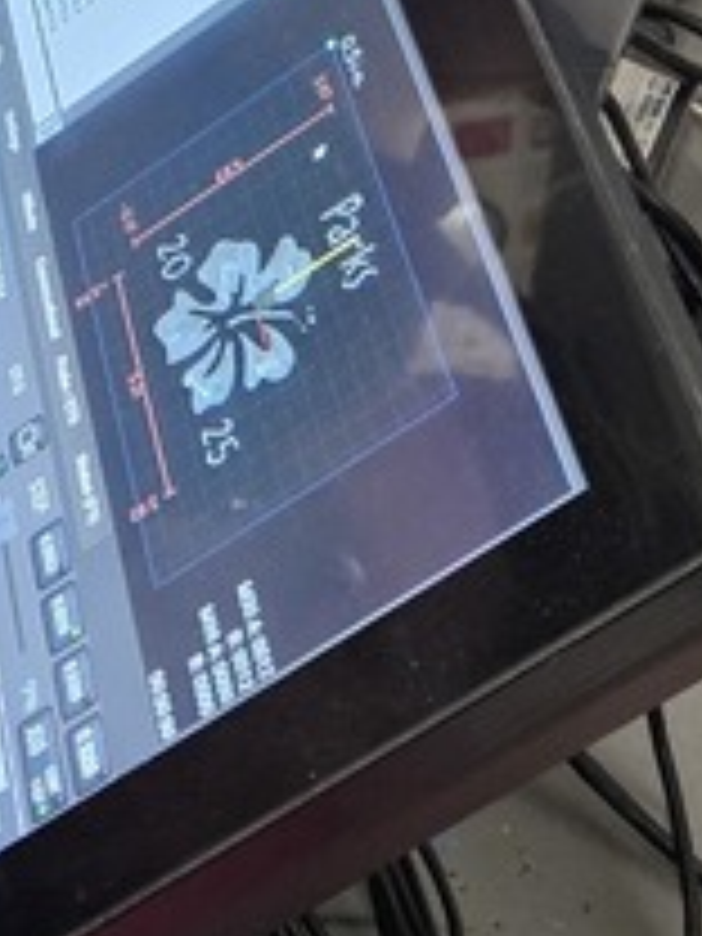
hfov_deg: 12.4
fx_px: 3055
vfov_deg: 15.0
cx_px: -400
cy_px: -778
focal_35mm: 113
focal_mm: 5.4
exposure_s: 1/60
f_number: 1.8
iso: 640
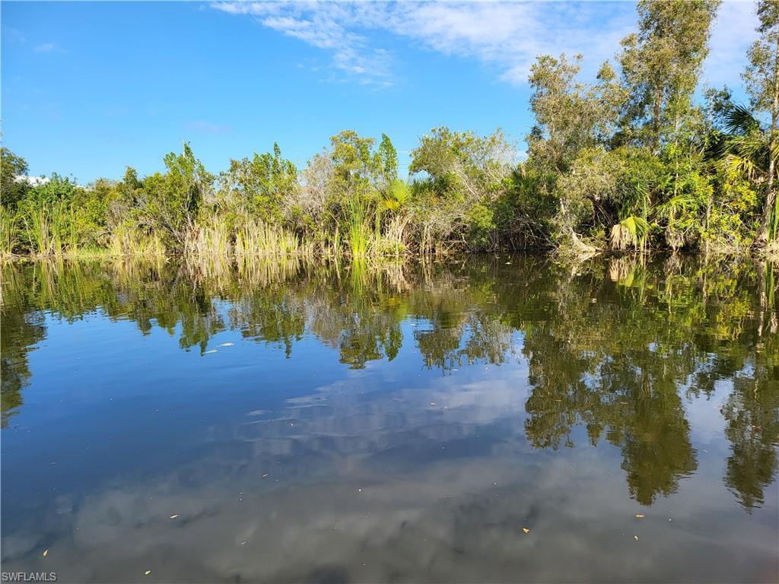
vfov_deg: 56.8
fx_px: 540
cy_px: 292
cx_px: 390
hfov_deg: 71.6
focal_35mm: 24
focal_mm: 5
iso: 40
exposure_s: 1/1425
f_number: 1.8
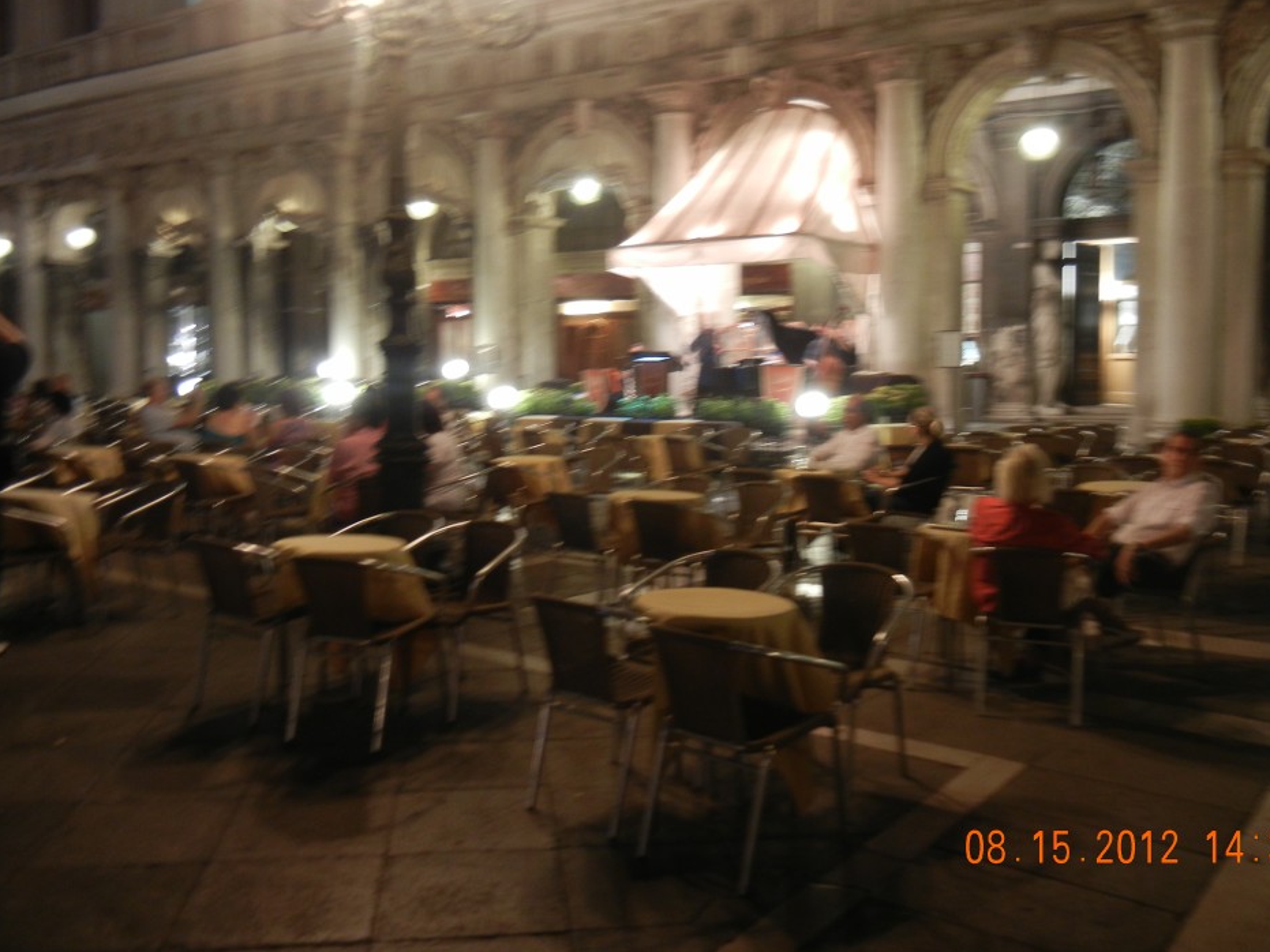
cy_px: 432
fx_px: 1211
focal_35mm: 33
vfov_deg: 42.9
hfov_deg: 55.3
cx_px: 696
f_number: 3.5
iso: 200
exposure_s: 1/1.7
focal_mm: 5.4
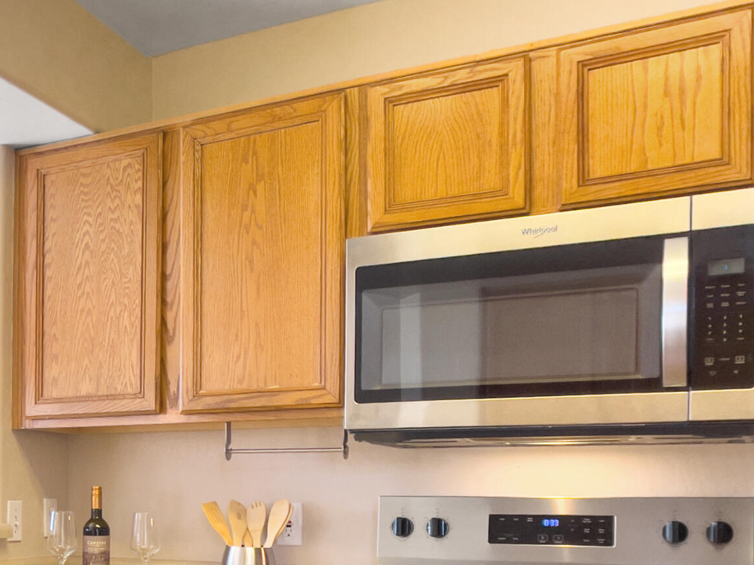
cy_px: 501
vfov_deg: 22.1
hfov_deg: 28.1
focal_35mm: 65
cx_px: 11
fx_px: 1416
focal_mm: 5.1
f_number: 1.6
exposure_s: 1/120
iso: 64
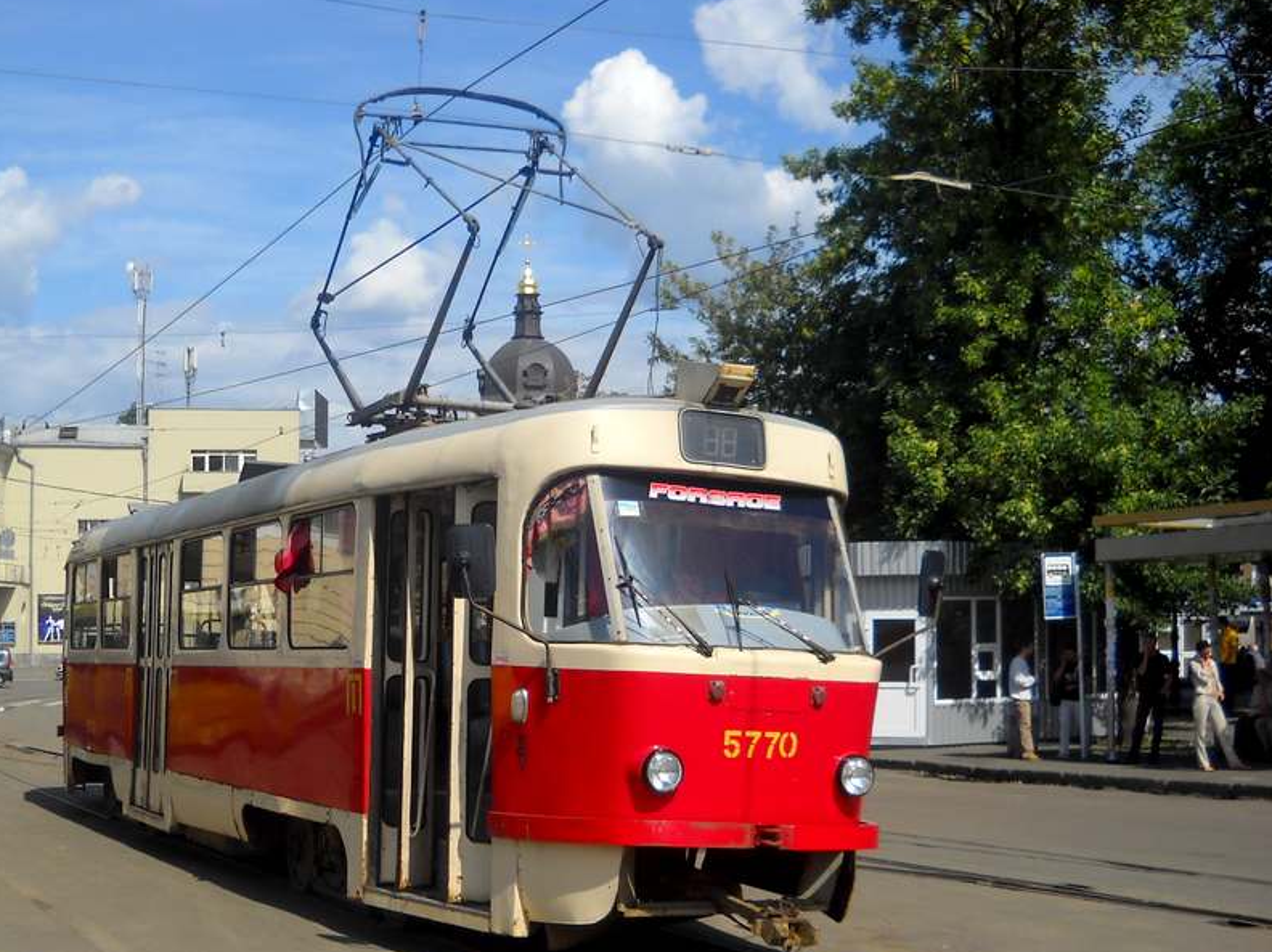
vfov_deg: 27.4
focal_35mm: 53
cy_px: 590
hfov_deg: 35.9
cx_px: 455
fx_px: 1946
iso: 64
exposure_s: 1/478
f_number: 5.5
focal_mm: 6.72
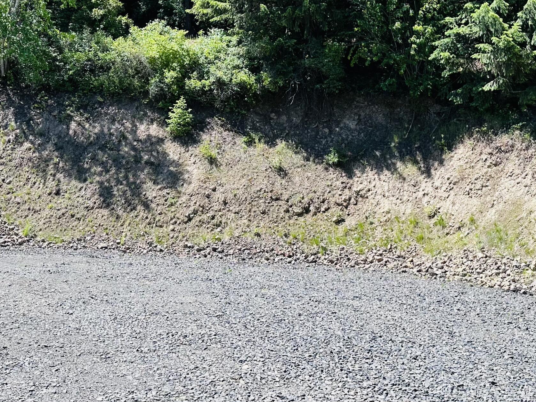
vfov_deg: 33.4
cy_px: 152
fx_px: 666
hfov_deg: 43.8
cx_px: 254
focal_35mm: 43
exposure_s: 1/1845
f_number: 1.78
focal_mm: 6.86
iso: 80
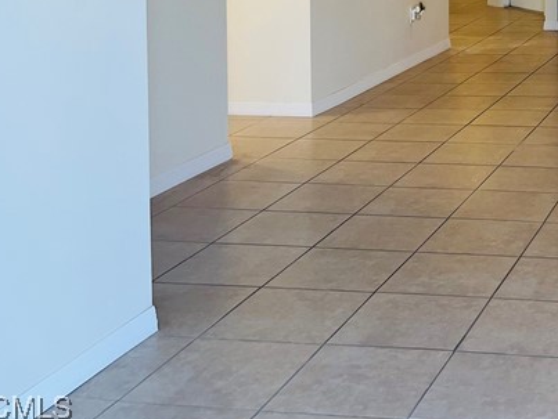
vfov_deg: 20.7
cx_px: 648
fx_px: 1065
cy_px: -93
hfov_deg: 26.5
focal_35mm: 66
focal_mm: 5.1
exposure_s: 1/120
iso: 80
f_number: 1.6
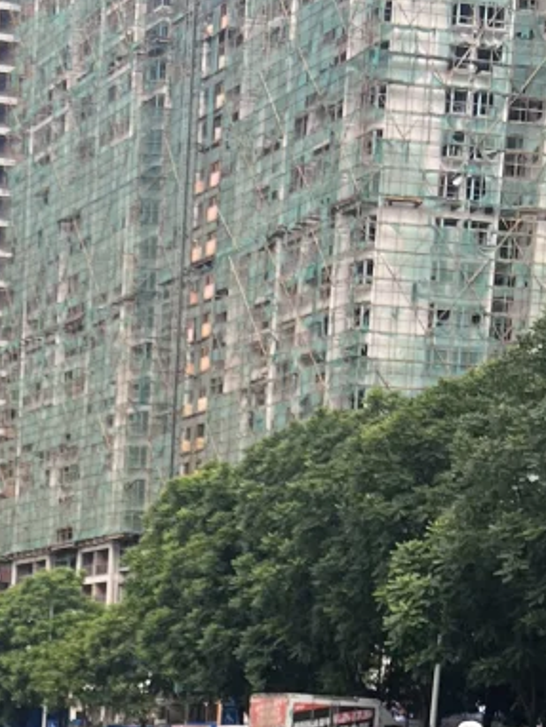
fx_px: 2059
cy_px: 1090
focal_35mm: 98
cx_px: -247
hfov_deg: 14.2
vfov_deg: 17.9
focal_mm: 5.7
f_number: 1.5
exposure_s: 1/316
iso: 50
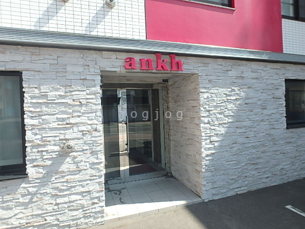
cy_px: 114
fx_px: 185
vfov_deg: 63.4
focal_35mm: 21
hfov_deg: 79.0
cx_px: 152
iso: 125
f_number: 3.5
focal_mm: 3.7
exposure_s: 1/400
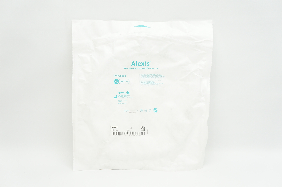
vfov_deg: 25.0
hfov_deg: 36.9
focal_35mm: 54
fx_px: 423
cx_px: 141
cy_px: 94
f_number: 5.6
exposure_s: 1/60
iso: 400
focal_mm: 36
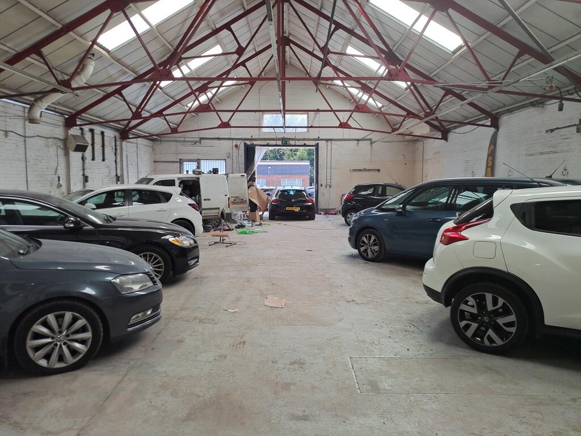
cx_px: 290
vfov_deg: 54.9
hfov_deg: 69.4
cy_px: 218
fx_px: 420
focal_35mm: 25
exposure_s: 1/259
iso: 32
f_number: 1.8
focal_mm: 4.65
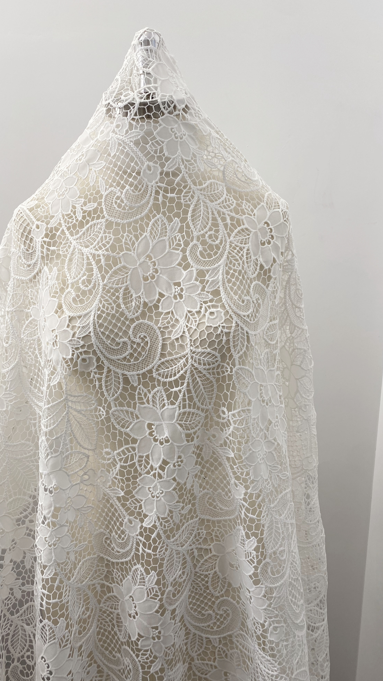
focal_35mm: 29
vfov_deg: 66.1
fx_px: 524
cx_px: 151
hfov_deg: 40.0
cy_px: 337
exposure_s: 1/108
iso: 32
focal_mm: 4.25
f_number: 1.8
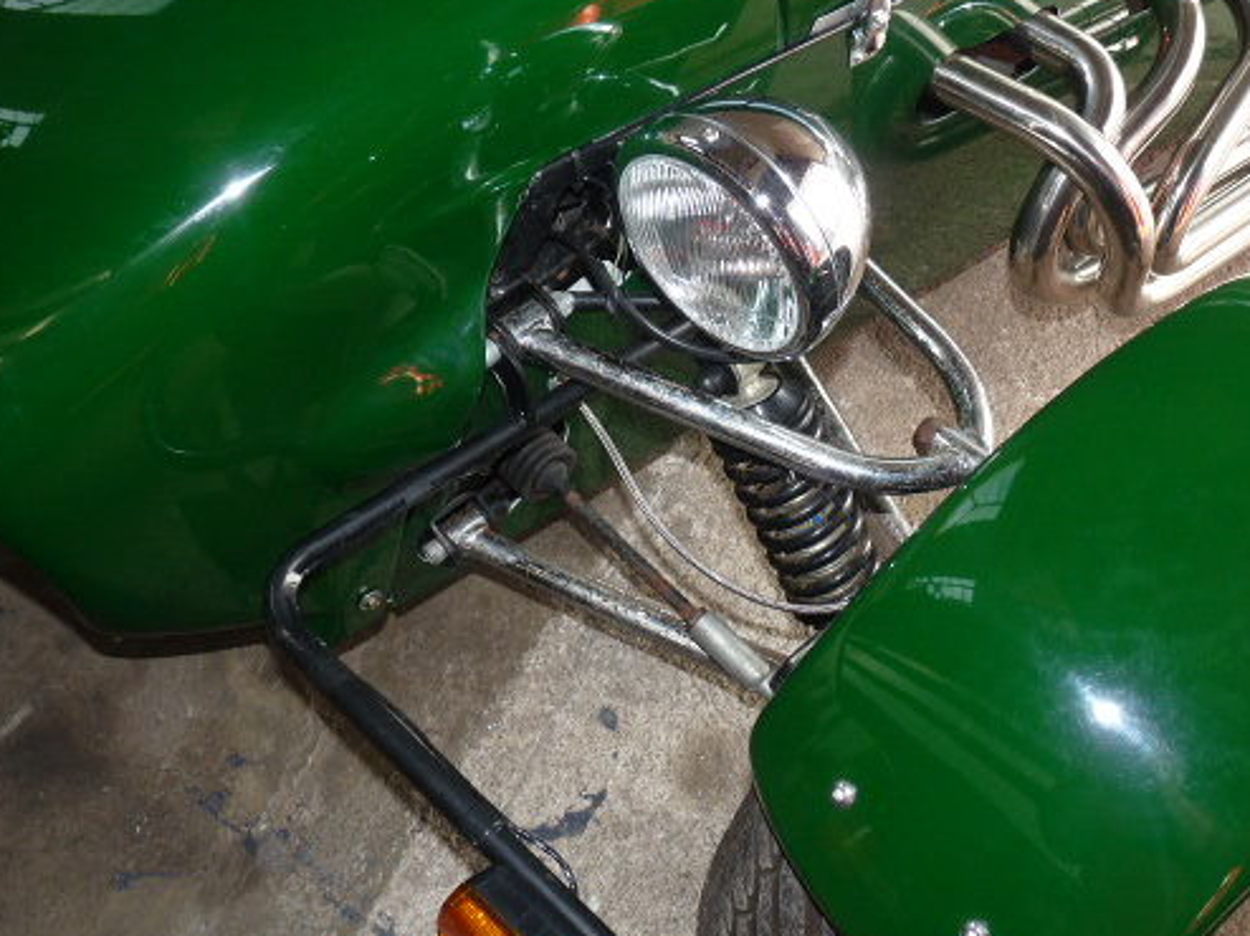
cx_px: 731
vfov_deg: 40.6
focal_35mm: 35
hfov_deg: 52.4
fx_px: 1263
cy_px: 407
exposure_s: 1/30
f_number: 2.8
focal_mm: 4.8
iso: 100
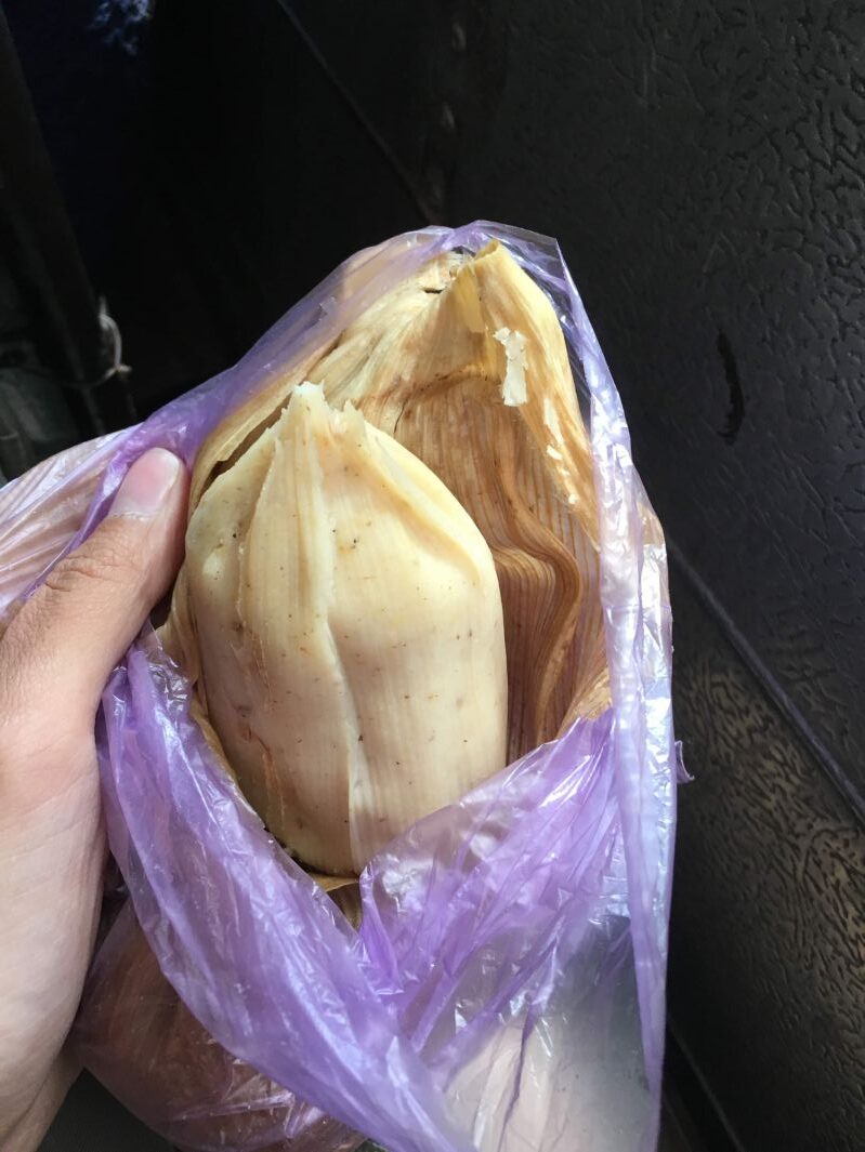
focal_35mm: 29
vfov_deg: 61.7
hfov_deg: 48.2
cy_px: 576
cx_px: 432
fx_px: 966
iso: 40
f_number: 2.2
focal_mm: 4.15
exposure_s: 1/30
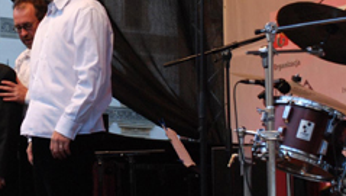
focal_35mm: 125
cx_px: 58
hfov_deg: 17.0
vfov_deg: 9.7
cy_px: 69
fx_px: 1148
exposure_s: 1/60
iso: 1000
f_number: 5.6
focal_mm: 38
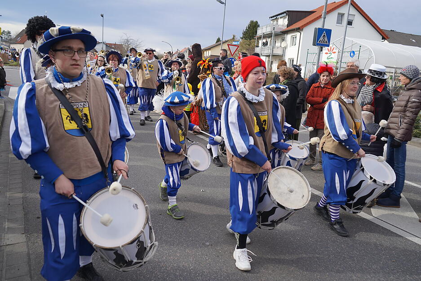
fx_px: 327
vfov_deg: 46.4
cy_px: 140
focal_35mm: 28
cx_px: 210
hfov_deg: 65.5
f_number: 4.5
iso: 100
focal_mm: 28
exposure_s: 1/320
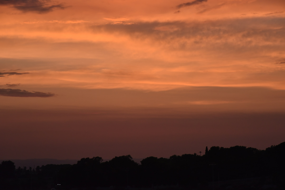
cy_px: 95
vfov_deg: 11.4
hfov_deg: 17.1
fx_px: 950
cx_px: 142
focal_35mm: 120
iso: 1600
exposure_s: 1/1000
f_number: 8
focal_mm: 120
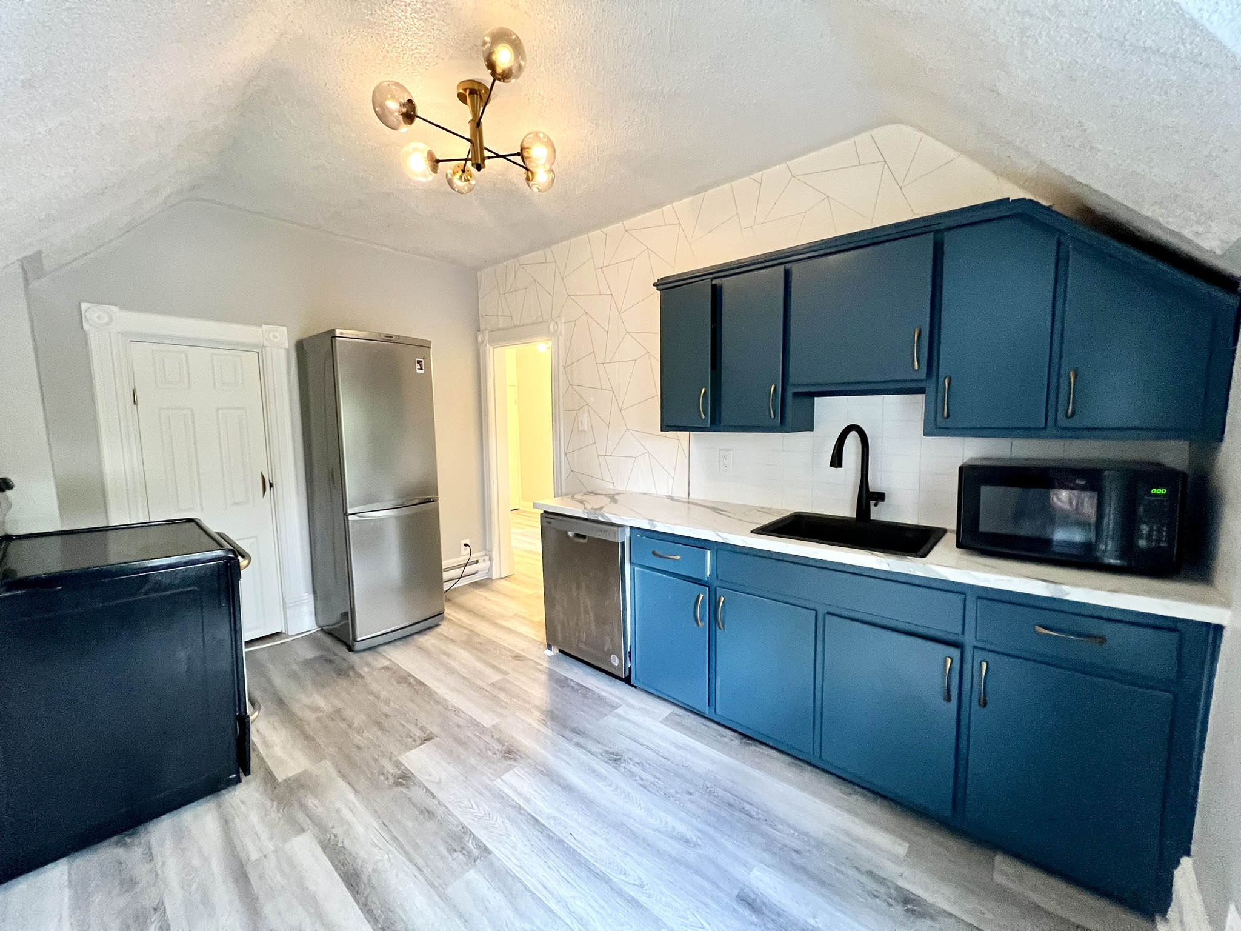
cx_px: 620
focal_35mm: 13
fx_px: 466
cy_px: 466
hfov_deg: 106.2
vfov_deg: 89.9
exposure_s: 1/60
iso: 400
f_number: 1.8
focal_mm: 1.57
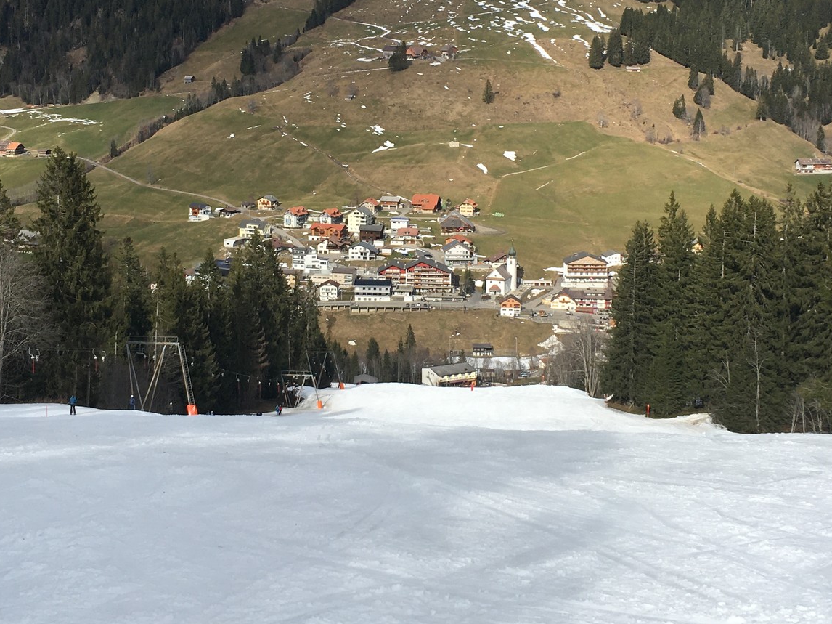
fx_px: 1298
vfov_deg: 26.7
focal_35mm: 54
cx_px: 417
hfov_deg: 35.6
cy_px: 161
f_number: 2.2
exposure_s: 1/2198
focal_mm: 4.15
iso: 25
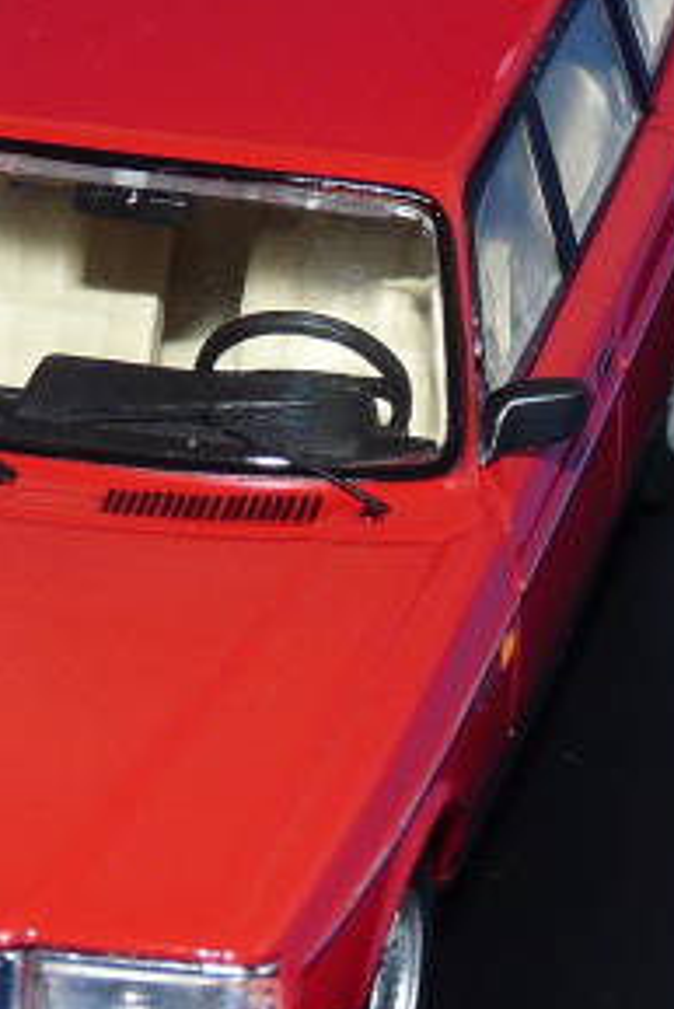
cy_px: 433
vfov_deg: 8.4
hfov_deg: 5.6
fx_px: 6844
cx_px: 164
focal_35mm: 244
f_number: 4
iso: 100
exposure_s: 1/30
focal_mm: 10.8
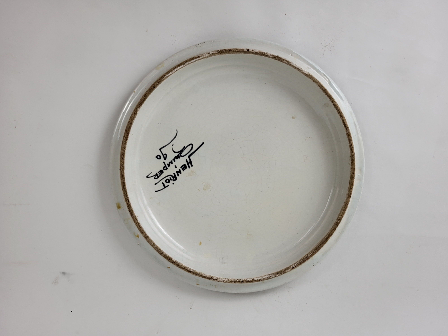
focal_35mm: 26
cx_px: 224
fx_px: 336
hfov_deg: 67.3
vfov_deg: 53.1
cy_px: 168
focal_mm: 5.4
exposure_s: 1/100
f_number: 1.8
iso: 160
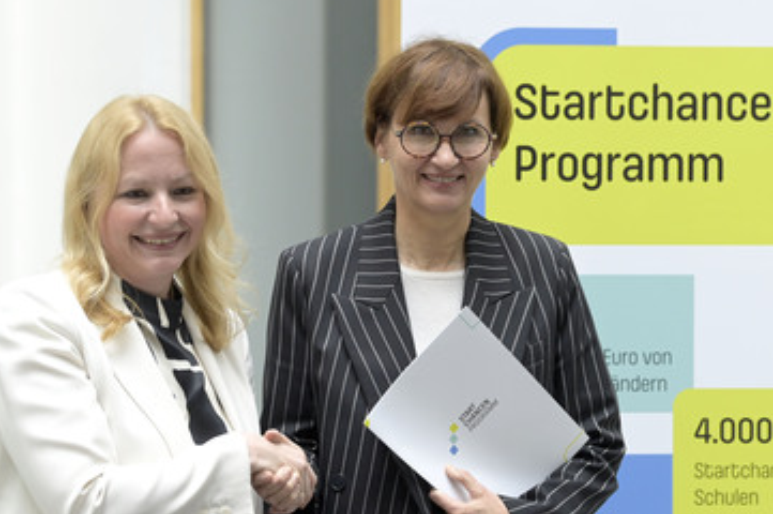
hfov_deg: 16.4
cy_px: 304
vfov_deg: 10.9
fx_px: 2682
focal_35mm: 125
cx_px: 348
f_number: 5
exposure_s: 1/640
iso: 4000
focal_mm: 100
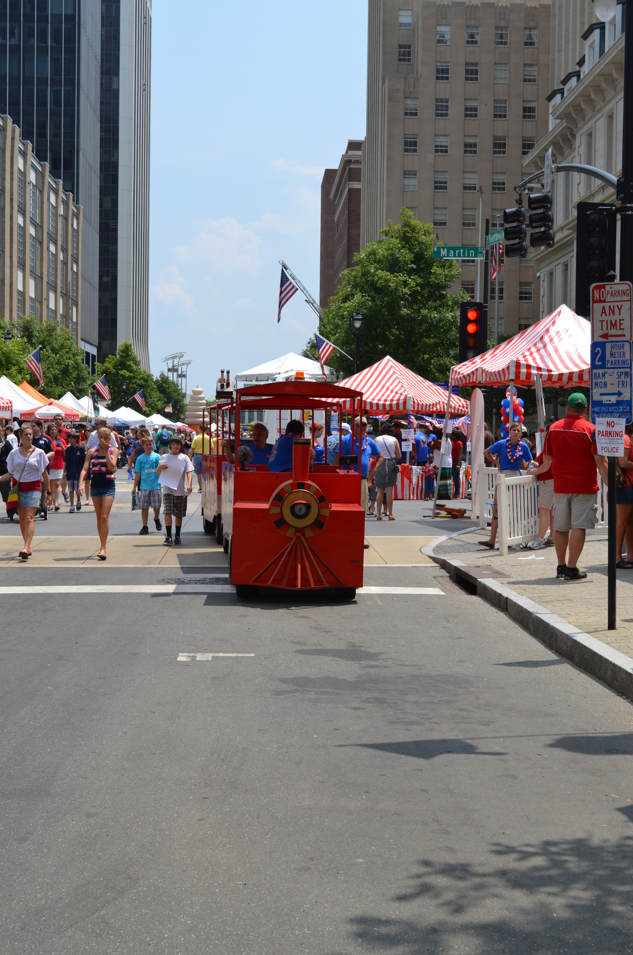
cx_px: 316
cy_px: 478
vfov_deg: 37.9
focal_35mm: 52
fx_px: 1391
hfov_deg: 25.6
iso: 100
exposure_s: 1/250
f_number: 8
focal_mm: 35
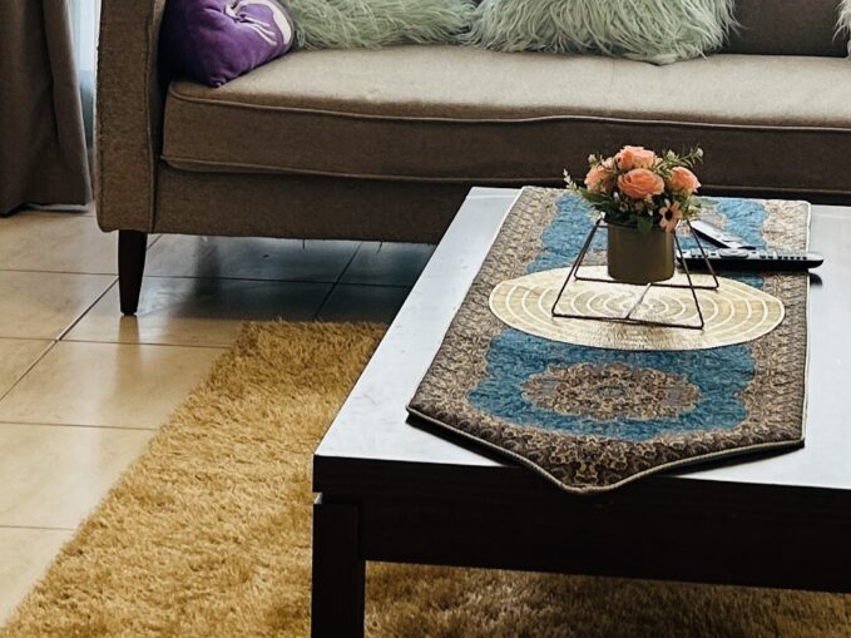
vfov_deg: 14.3
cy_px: -258
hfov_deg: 20.0
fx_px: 2409
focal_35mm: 98
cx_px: 541
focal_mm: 5.7
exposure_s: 1/100
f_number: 1.5
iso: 32
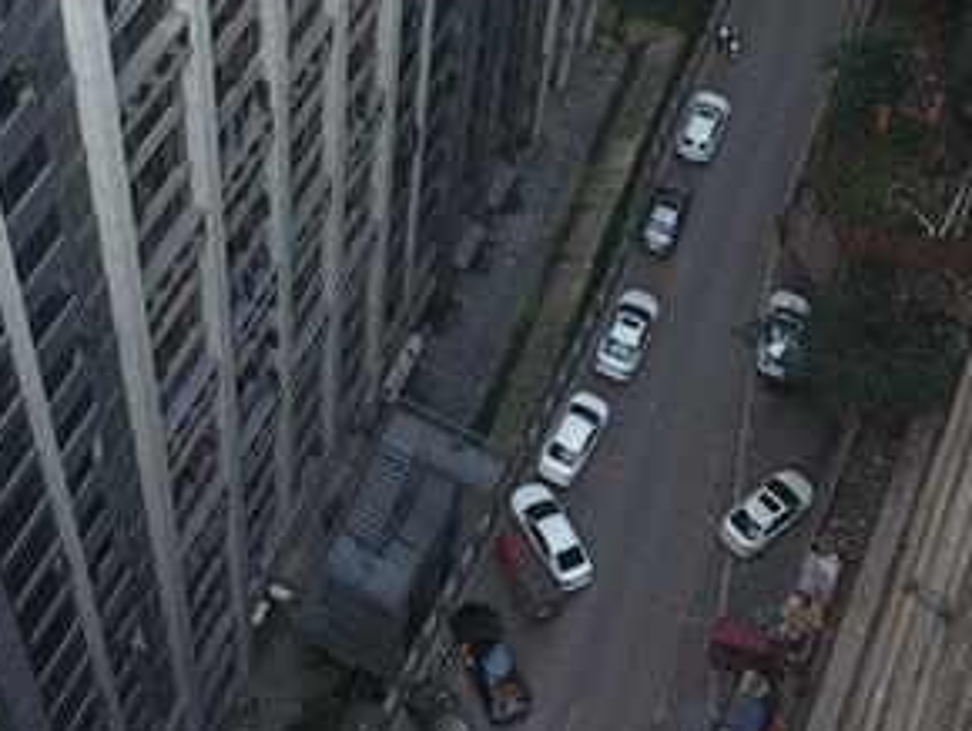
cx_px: 362
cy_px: -156
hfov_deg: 31.0
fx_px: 1742
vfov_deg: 21.9
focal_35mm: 62
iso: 100
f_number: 2.8
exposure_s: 1/162
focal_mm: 3.61
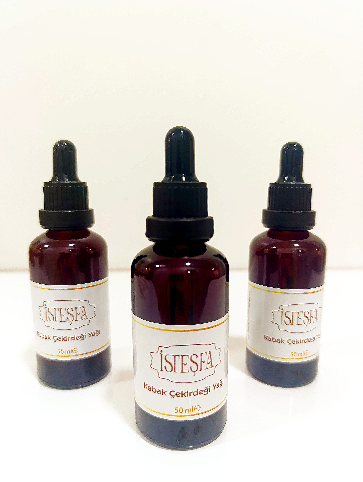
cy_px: 241
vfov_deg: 73.8
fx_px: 321
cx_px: 182
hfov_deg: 59.0
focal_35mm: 23
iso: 500
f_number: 1.6
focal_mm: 6.14
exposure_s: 1/101
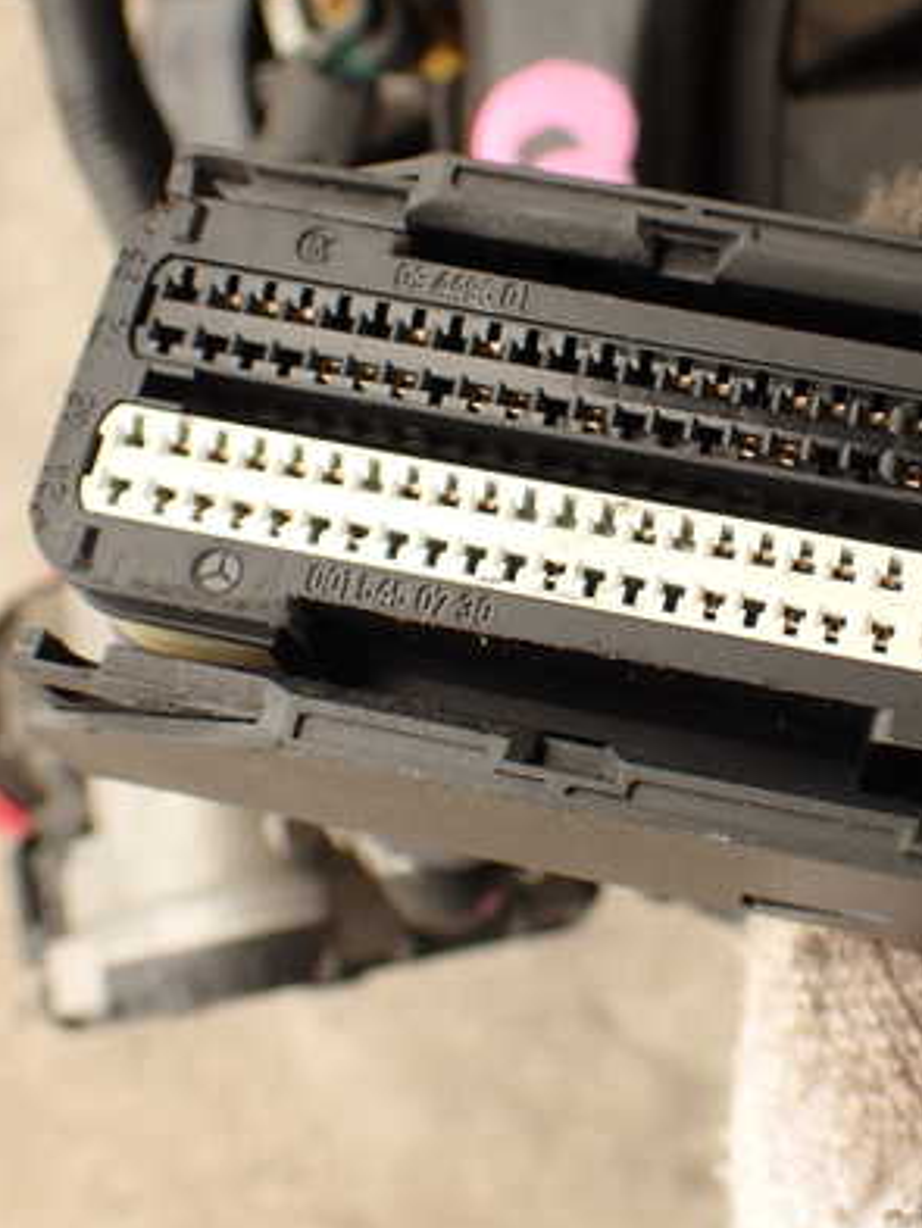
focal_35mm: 55
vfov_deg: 34.9
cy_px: 562
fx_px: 1952
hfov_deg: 26.1
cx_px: 731
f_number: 3.5
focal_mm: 6.37
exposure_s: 1/160
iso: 100
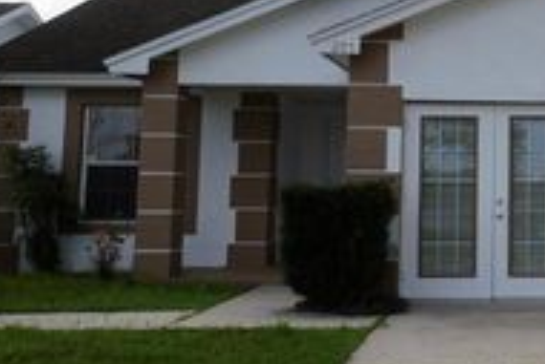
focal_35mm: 71
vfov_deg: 19.0
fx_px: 1076
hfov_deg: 26.6
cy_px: 73
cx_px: 565
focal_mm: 18
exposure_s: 1/500
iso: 100
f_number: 5
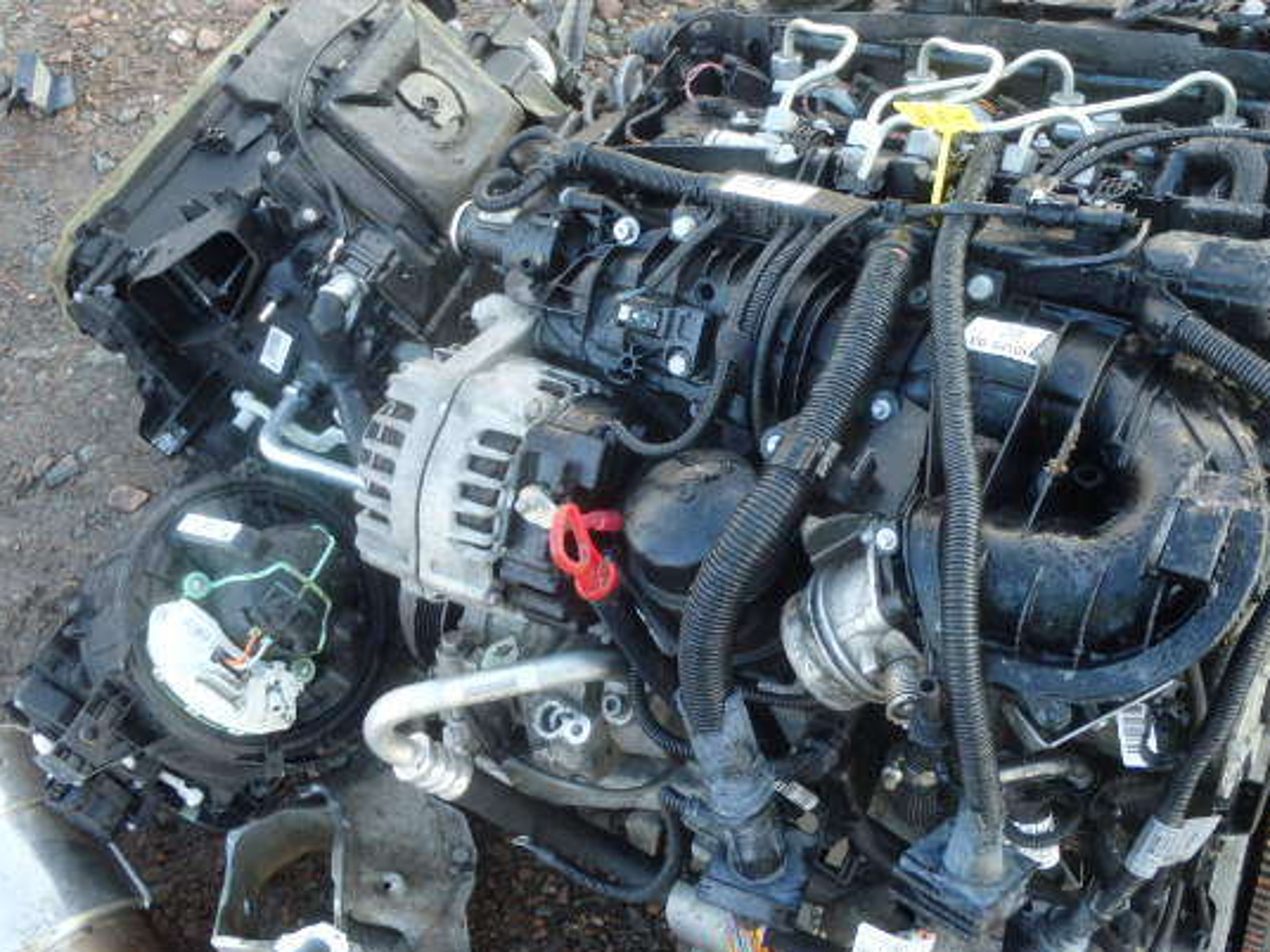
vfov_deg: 33.6
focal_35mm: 43
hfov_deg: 43.8
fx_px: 1578
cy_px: 436
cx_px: 661
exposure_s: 1/50
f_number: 4.5
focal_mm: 6.4
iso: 250
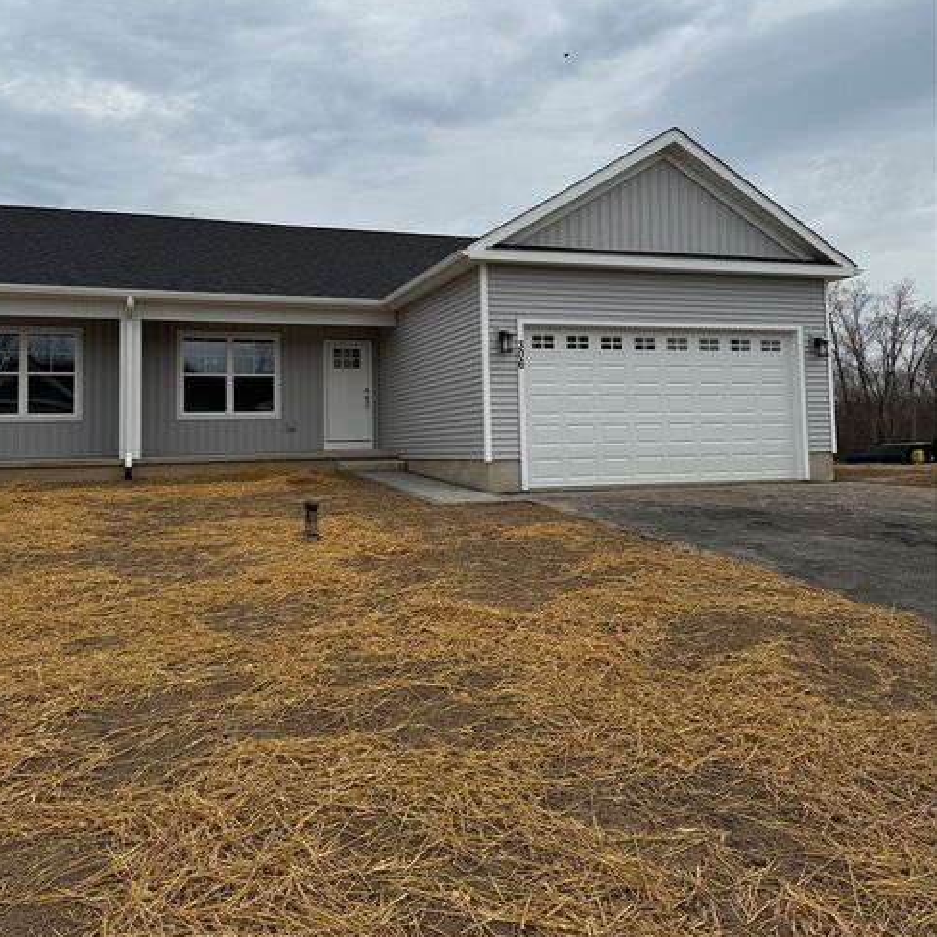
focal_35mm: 29
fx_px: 888
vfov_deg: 55.3
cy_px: 383
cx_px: 459
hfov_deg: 55.6
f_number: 1.78
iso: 80
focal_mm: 6.76
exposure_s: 1/8130
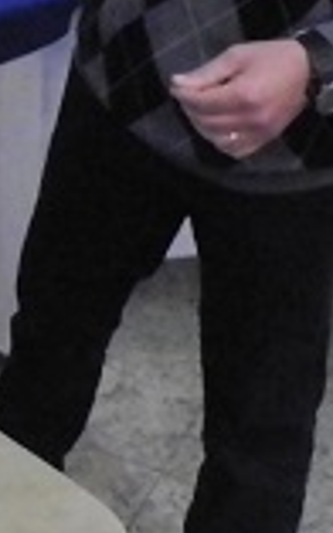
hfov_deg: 13.1
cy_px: -73
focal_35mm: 88
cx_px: -309
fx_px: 1279
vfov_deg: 22.1
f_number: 2.8
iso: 3200
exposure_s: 1/100
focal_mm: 4.6
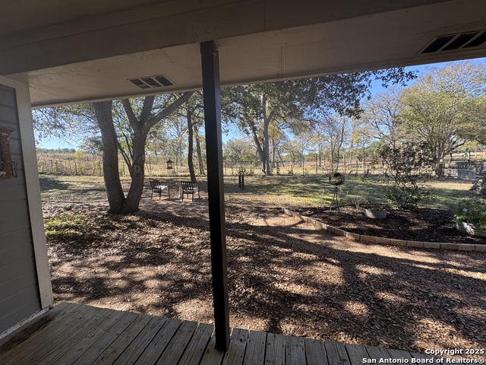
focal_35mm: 14
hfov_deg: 102.1
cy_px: 182
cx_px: 243
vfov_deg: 85.7
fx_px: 197
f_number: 2.2
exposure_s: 1/306
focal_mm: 2.22
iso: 40
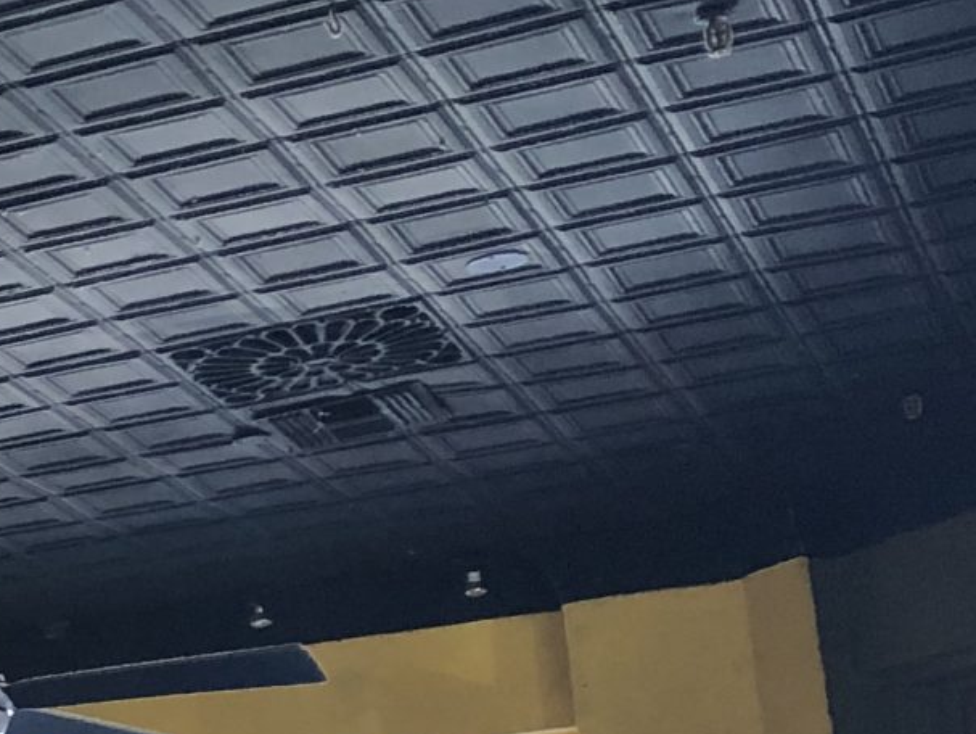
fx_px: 3329
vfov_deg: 12.5
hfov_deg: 14.1
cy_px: 681
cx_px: -950
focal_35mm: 118
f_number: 1.8
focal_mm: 3.99
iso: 40
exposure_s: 1/24
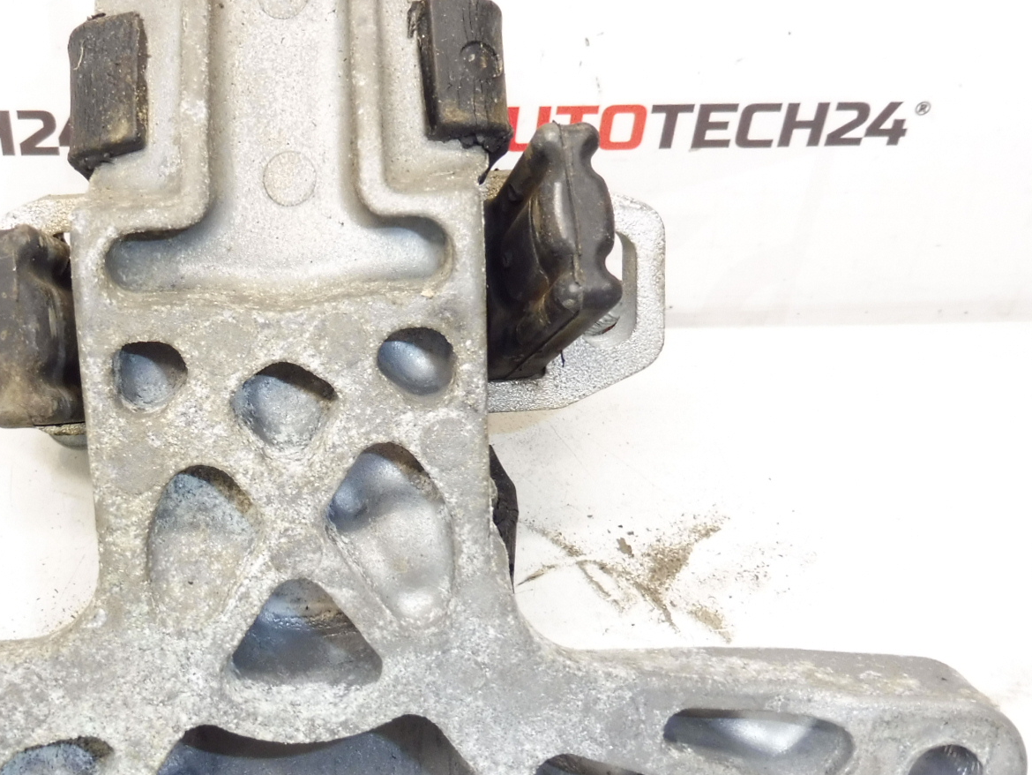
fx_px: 1252
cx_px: 297
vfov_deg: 34.4
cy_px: 402
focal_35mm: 42
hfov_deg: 43.8
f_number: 3.5
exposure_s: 1/60
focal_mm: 4.3
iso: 200
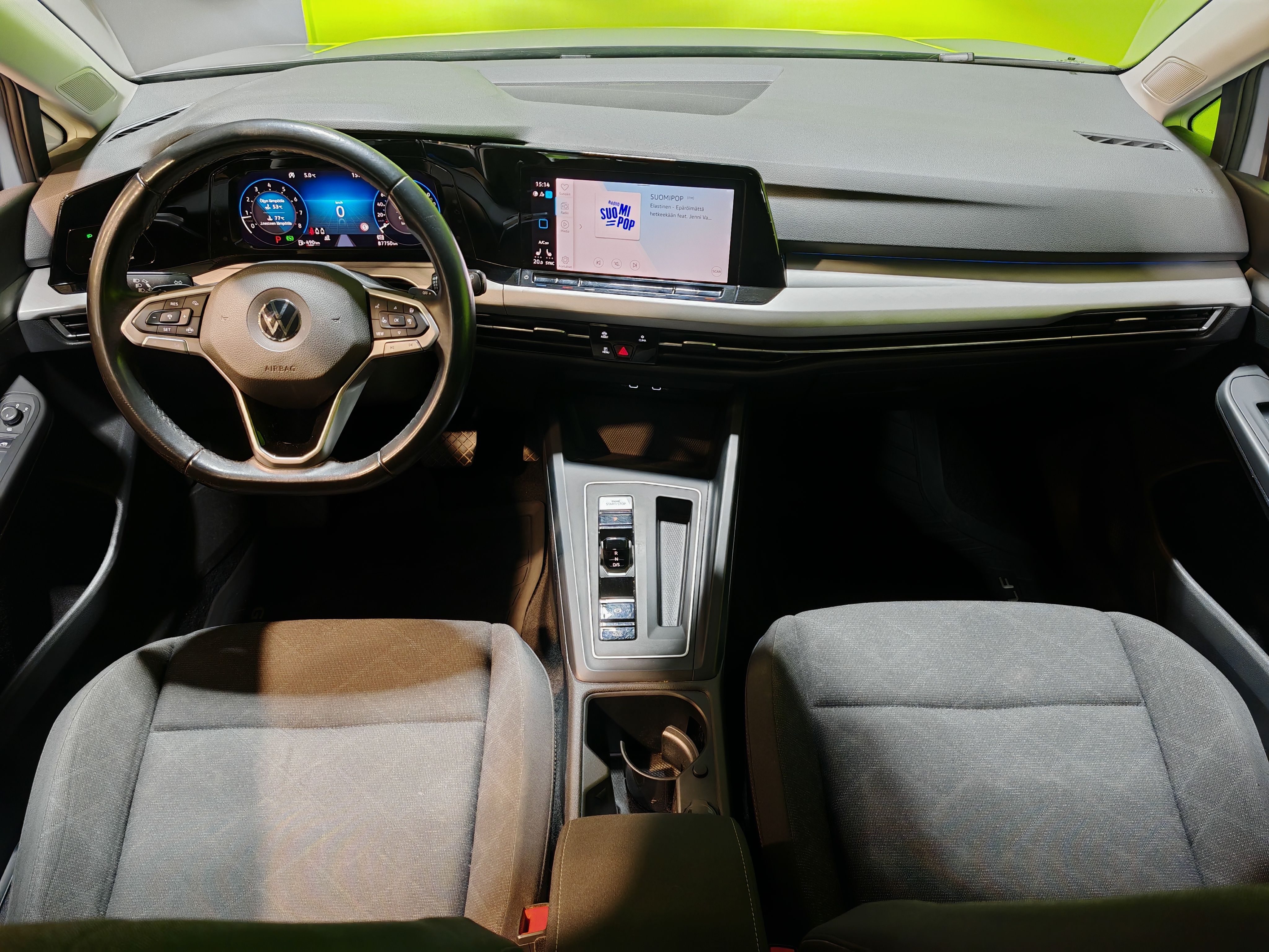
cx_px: 634
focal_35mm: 27
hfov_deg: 65.3
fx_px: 990
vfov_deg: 51.4
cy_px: 476
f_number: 1.4
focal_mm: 6.83
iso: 125
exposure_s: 1/50
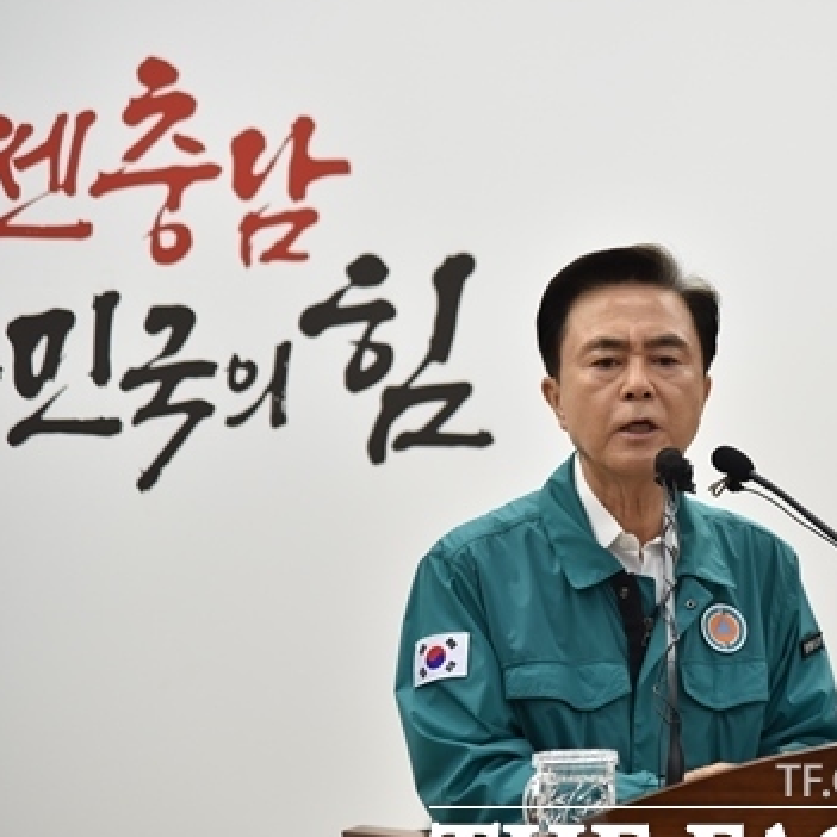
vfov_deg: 9.4
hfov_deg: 9.4
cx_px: 692
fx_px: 5088
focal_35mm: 186
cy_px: 435
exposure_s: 1/320
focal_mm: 120
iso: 800
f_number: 4
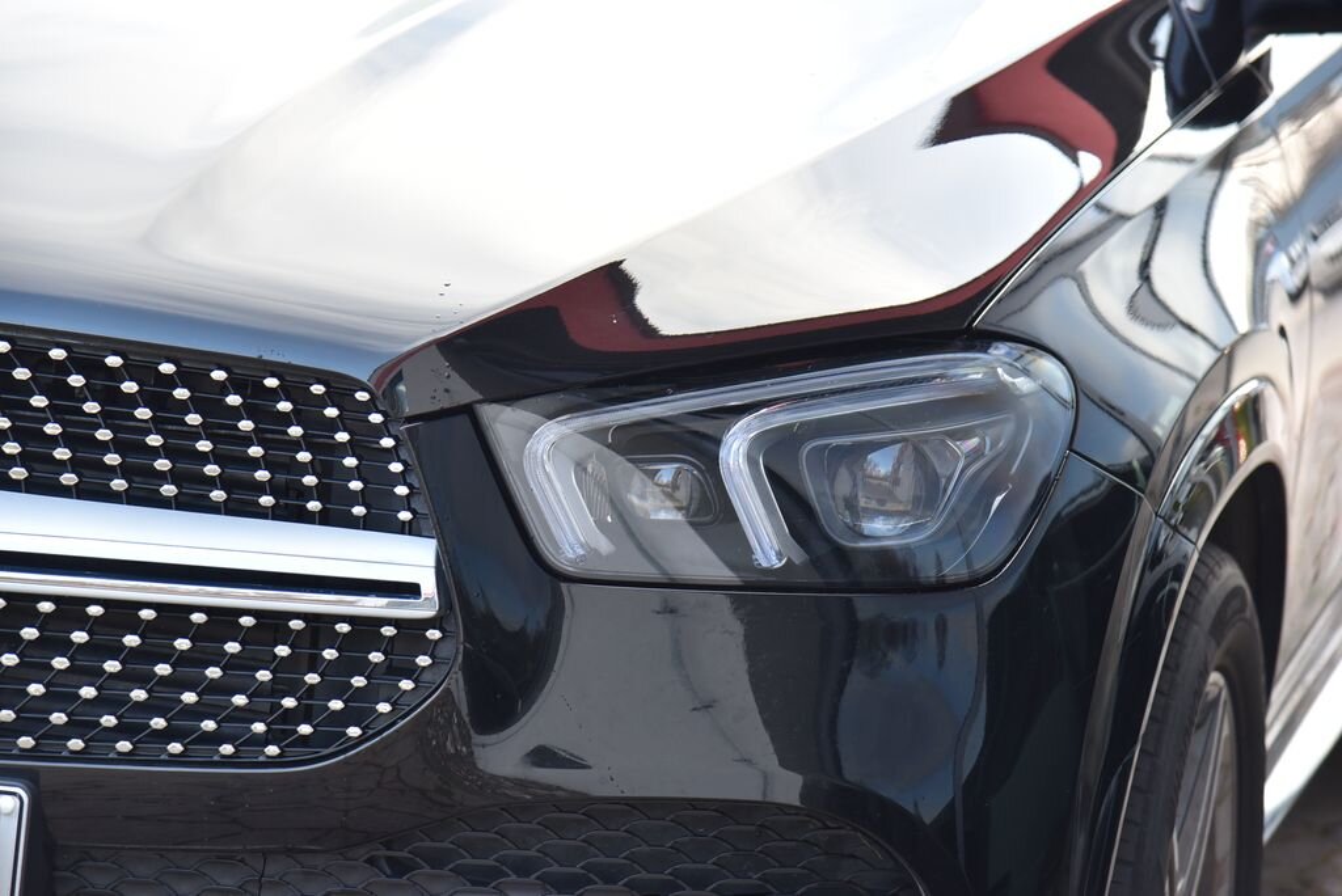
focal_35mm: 120
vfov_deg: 11.4
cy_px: 448
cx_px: 671
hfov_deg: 17.1
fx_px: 4476
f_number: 4.5
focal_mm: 120
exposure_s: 1/80
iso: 500
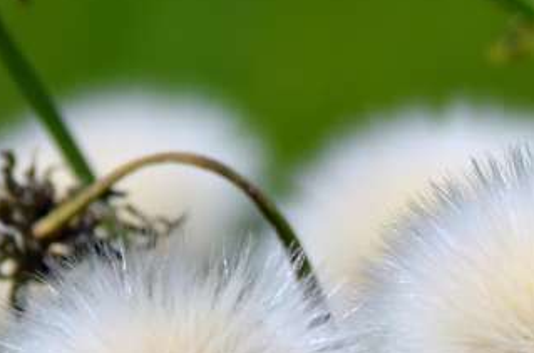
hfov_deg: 1.8
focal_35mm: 1128
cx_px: 397
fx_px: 16690
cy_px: 38
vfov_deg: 1.2
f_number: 10
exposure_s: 1/320
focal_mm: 200
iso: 100
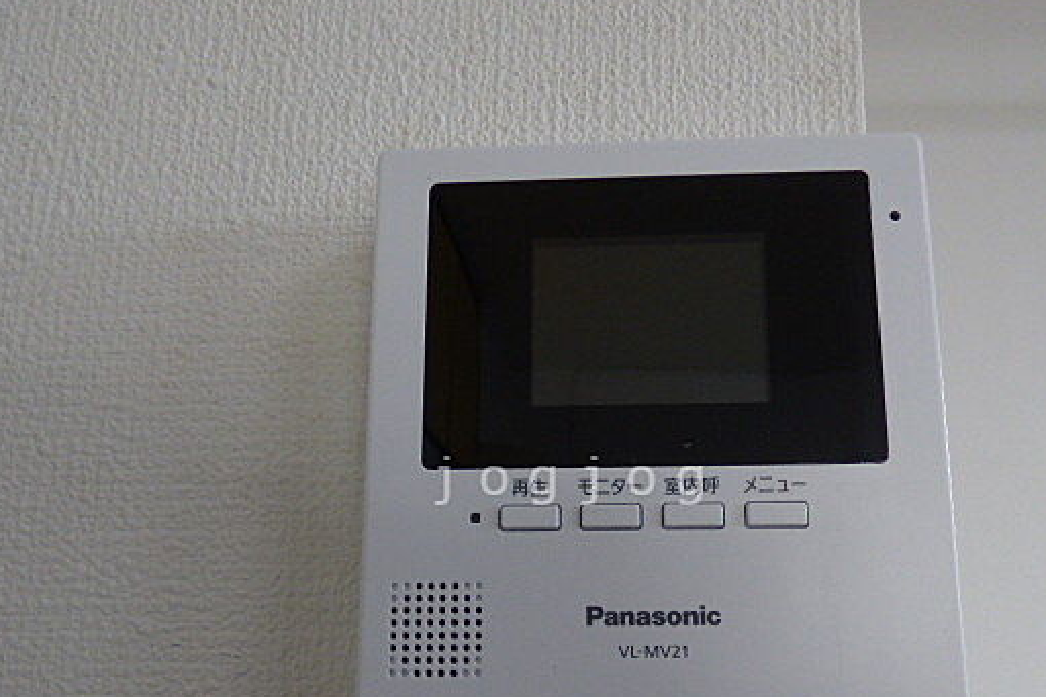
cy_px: 480
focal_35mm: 26
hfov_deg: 69.2
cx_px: 574
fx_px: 755
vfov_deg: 48.4
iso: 200
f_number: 2.8
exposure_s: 1/60
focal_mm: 3.58
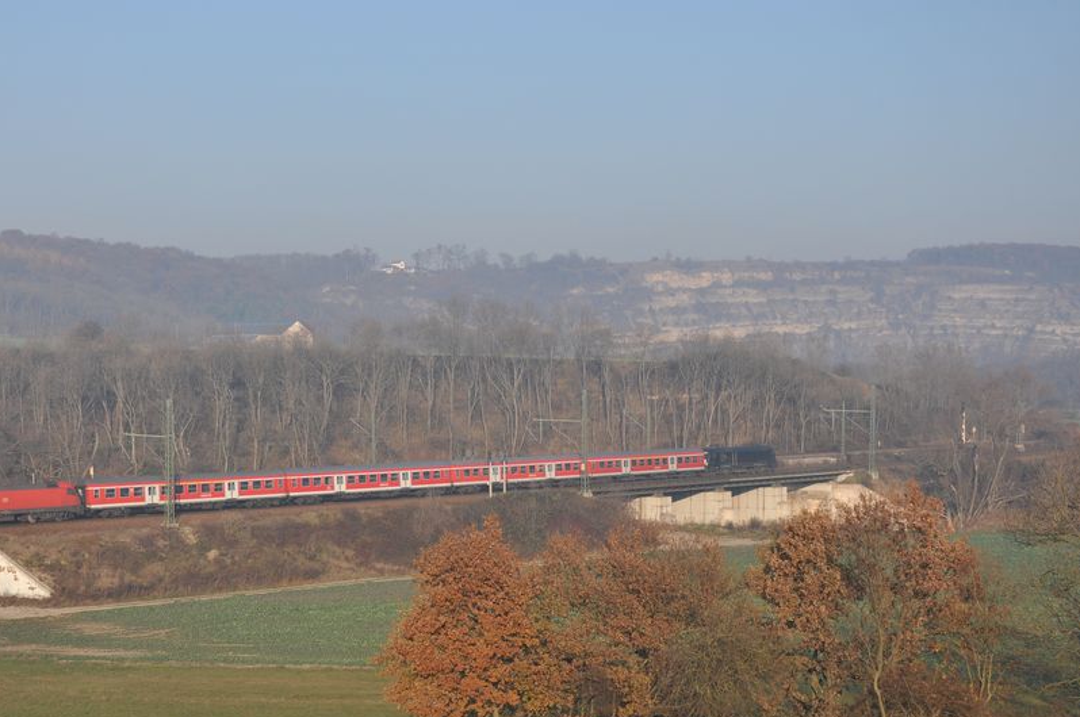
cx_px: 429
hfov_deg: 26.3
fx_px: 2307
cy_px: 406
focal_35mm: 77
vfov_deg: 17.7
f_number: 8
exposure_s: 1/500
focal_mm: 40
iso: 200
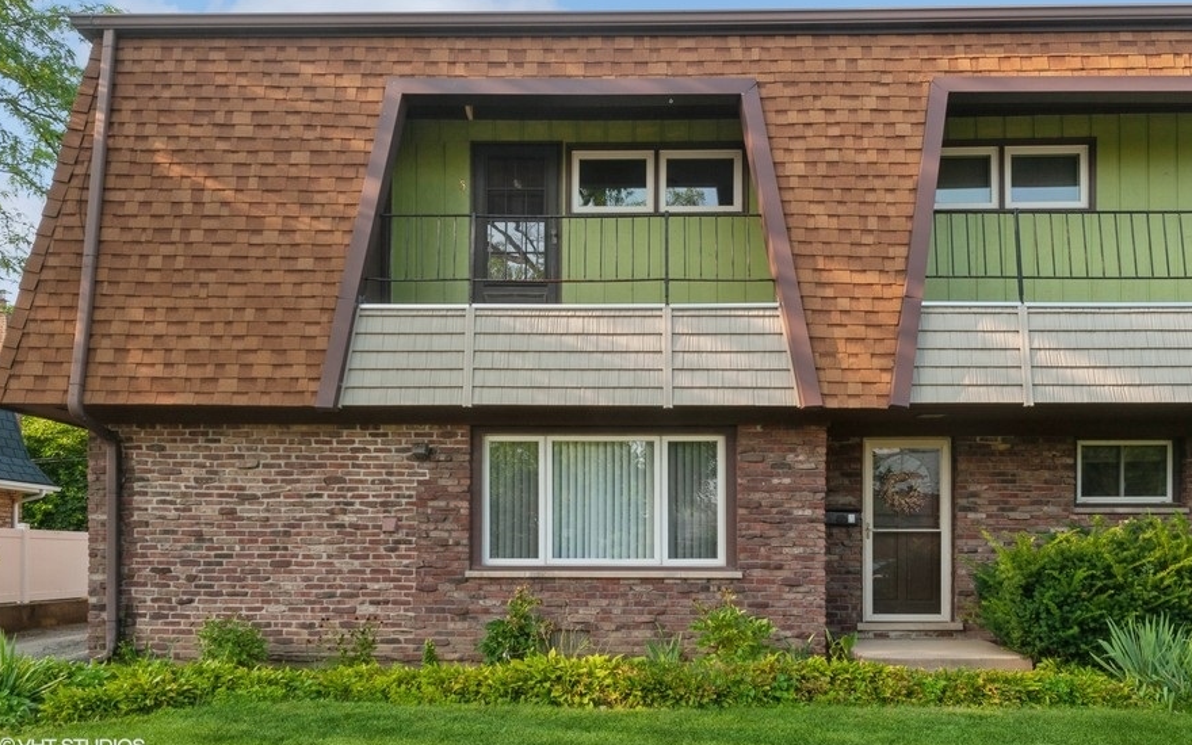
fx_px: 812
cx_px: 591
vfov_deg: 49.3
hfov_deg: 72.5
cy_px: 364
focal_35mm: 25
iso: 200
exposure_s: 1/200
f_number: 8
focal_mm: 24
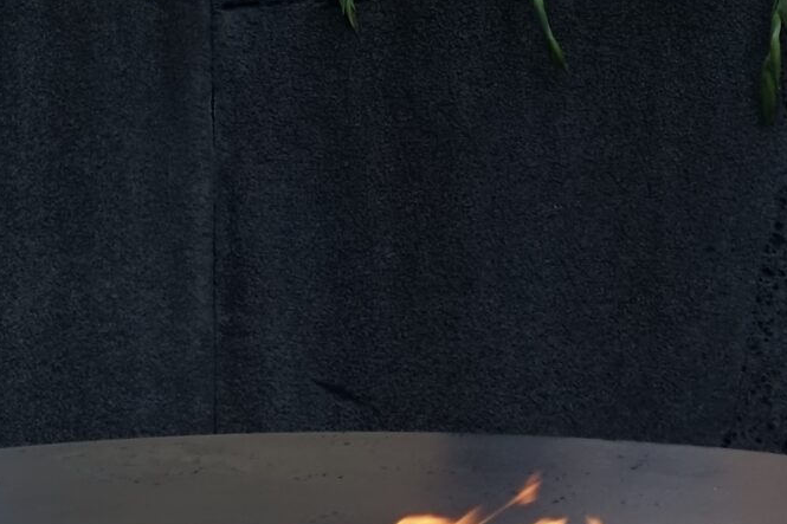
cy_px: -348
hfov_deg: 8.1
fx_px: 5551
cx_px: 531
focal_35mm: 254
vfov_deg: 5.3
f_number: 4
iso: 125
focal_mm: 24.28
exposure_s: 1/400
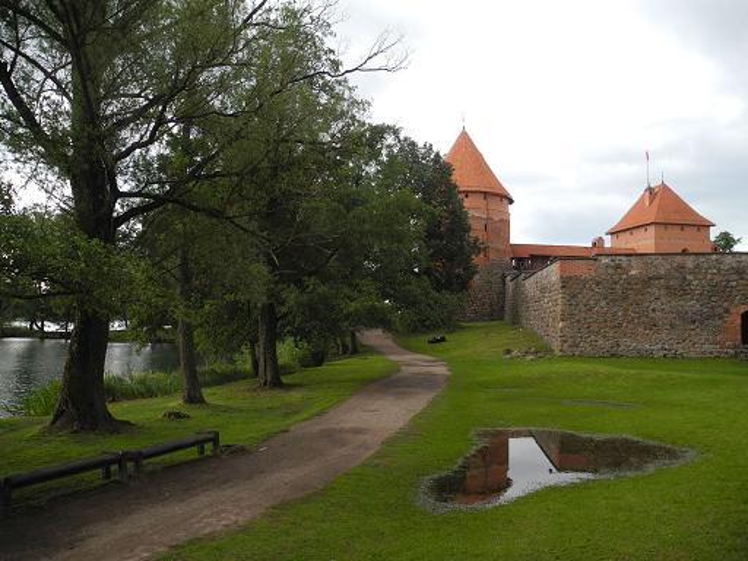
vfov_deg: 49.7
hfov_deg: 63.4
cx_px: 374
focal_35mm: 28
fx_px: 605
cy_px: 280
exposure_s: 1/125
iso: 100
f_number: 2.8
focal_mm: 6
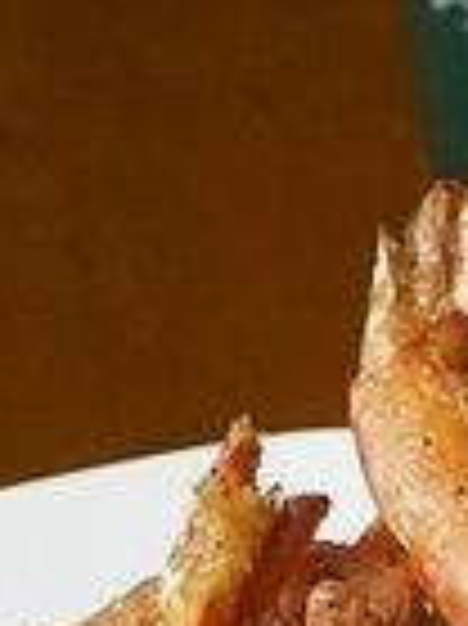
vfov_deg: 7.8
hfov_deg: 5.9
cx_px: 504
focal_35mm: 250
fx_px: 4514
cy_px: 842
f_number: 4.1
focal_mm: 12.8
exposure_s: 1/80
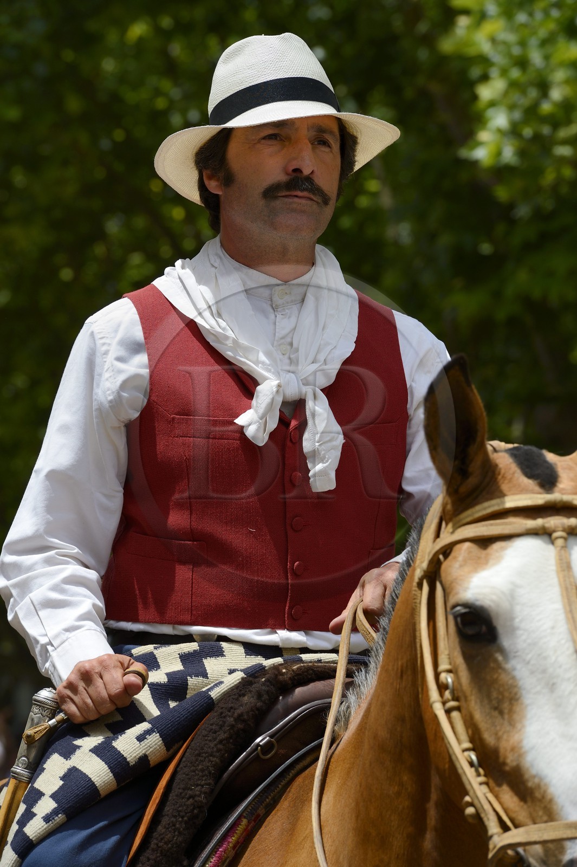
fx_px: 4813
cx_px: 288
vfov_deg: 10.3
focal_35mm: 200
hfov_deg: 6.9
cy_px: 434
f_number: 10
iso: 400
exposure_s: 1/640
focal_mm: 200
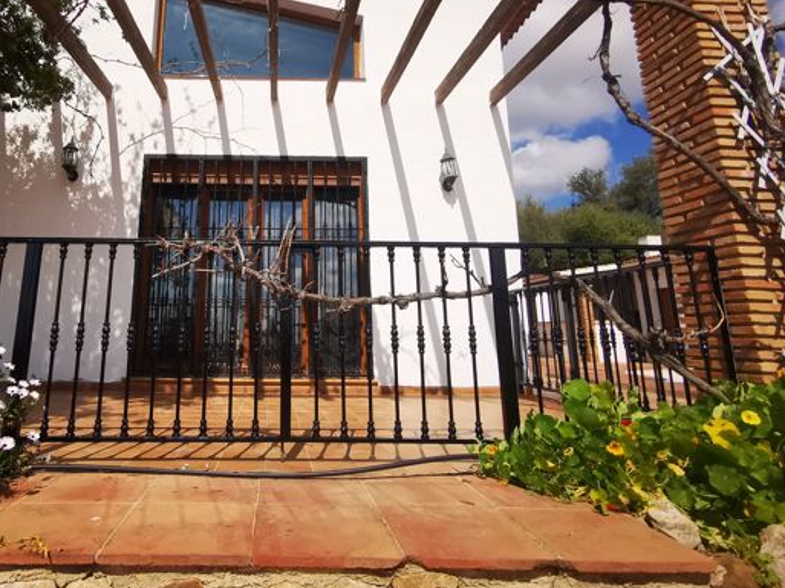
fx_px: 499
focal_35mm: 22
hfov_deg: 74.7
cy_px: 219
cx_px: 279
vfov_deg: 60.2
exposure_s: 1/1942
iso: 50
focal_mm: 2.35
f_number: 2.2
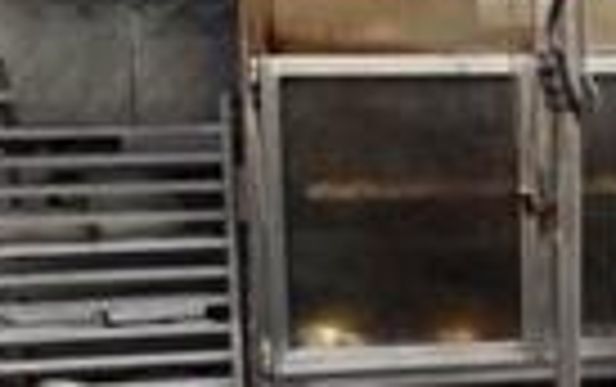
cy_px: 328
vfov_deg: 16.6
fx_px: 1311
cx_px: 463
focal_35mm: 78
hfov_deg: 26.1
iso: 320
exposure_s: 1/120
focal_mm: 2.22
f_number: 2.2
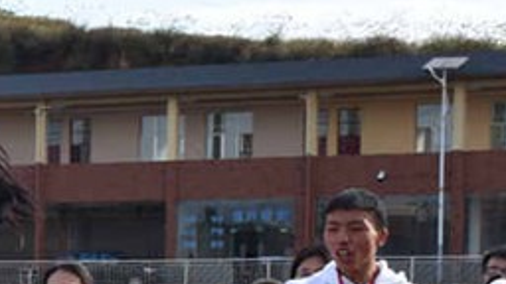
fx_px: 3046
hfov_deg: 9.2
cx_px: -298
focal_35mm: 227
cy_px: 430
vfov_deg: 5.3
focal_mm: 34
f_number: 8
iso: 360
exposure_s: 1/500
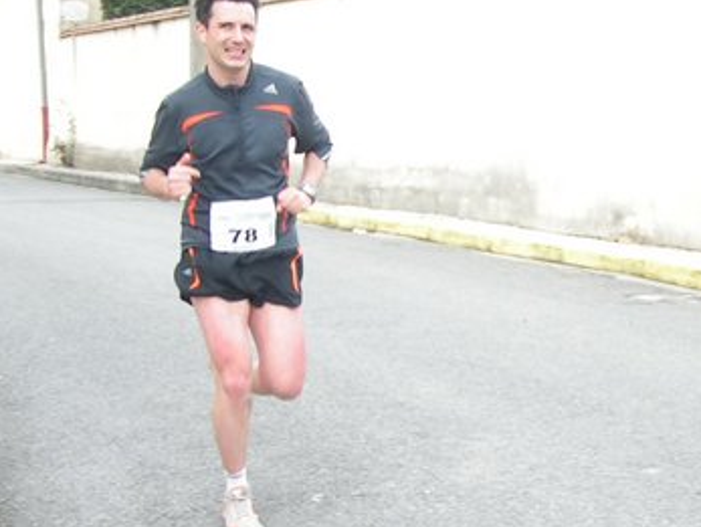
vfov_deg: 21.0
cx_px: 432
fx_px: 1419
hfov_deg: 27.7
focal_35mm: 70
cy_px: 289
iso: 50
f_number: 2.8
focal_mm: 5.8
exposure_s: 1/125
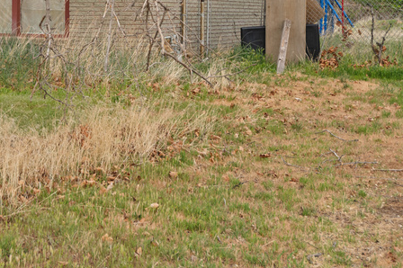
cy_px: 1
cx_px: -31
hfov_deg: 23.9
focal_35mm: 80
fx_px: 895
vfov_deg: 16.7
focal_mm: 35
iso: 250
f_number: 9
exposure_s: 1/60
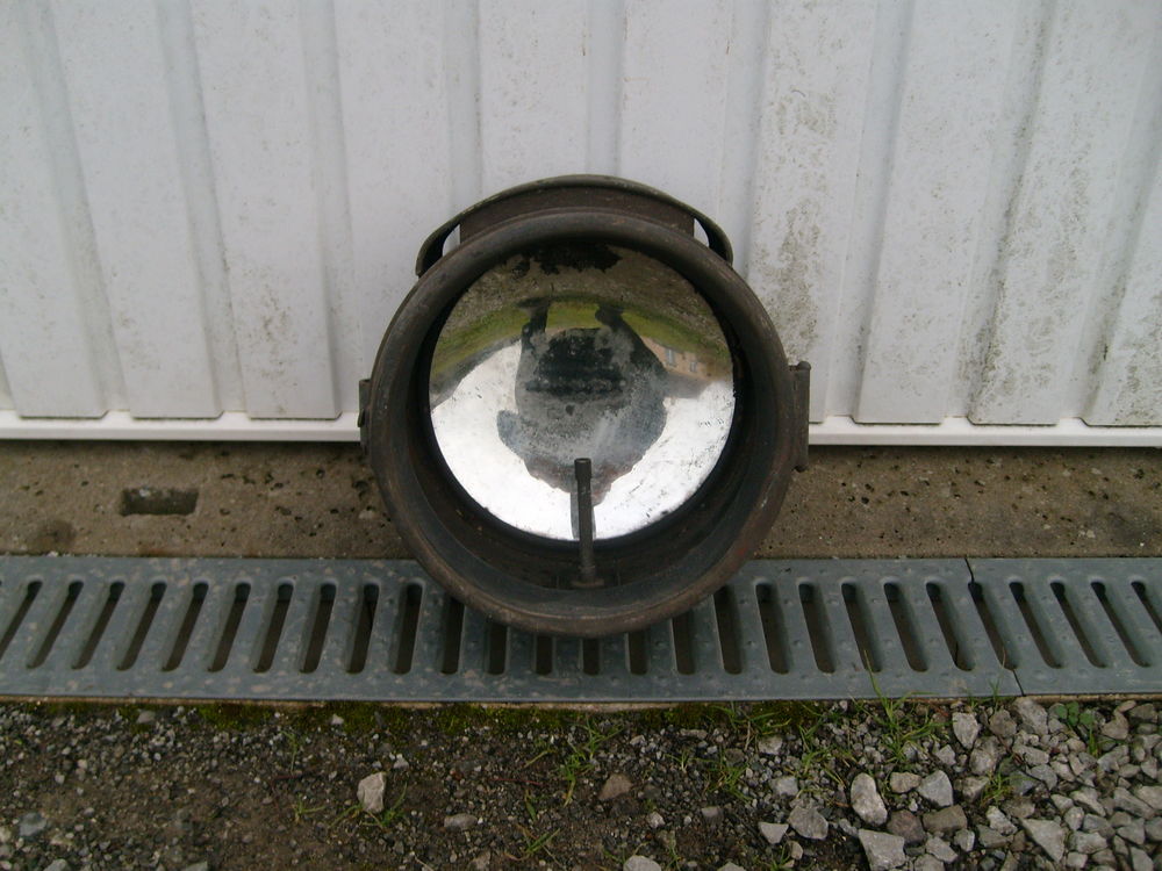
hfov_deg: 52.6
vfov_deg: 40.7
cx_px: 581
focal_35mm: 35
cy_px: 436
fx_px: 1175
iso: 80
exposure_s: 1/60
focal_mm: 5.8
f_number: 7.1
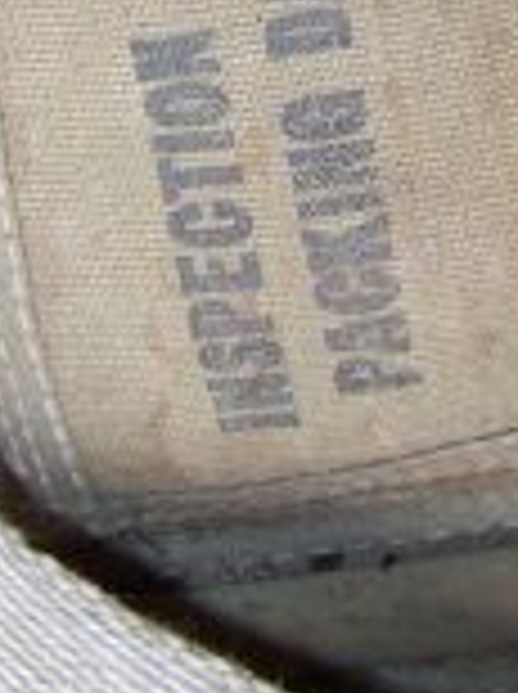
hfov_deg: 14.9
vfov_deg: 19.4
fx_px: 1981
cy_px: 40
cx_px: 320
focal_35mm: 99
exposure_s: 1/60
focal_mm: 6.3
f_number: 2.8
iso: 80
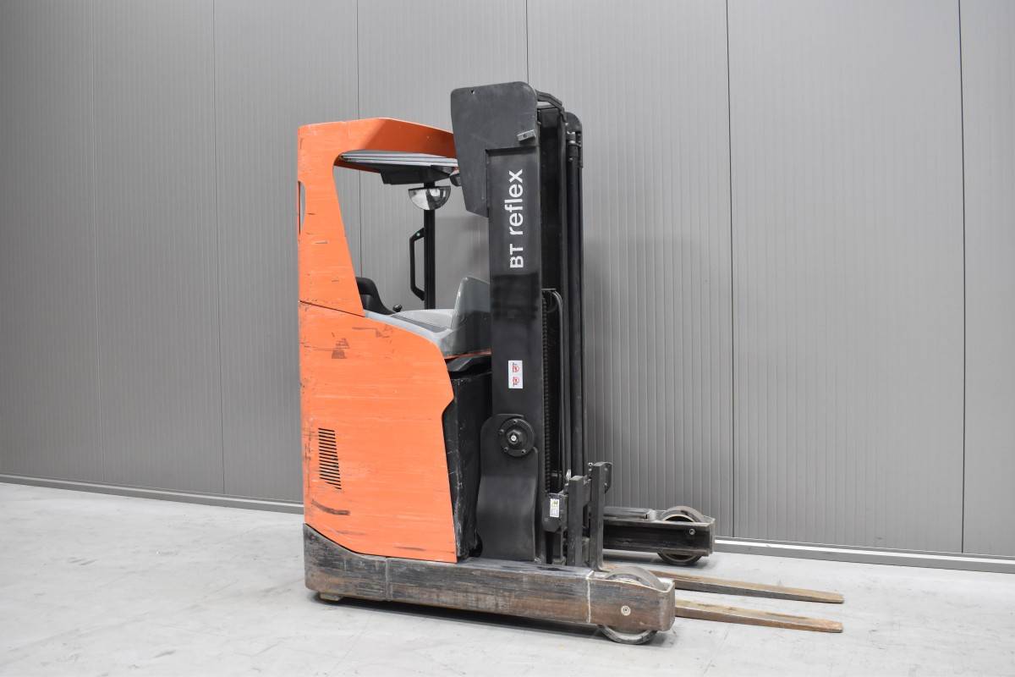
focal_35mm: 32
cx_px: 508
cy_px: 338
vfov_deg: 41.7
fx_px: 888
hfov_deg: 59.5
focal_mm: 21
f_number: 5
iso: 1600
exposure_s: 1/30
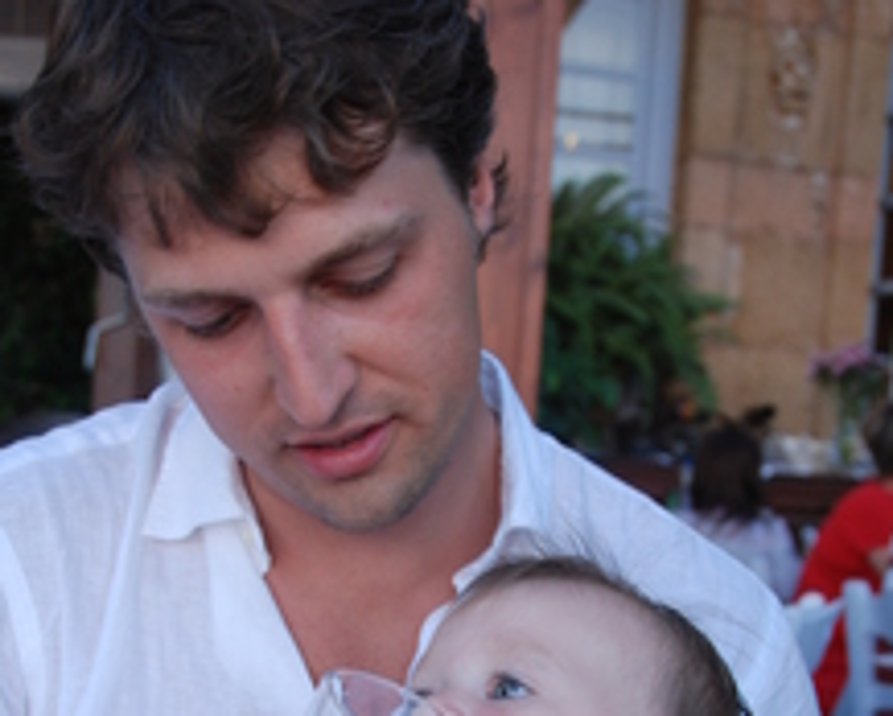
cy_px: 741
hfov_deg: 27.1
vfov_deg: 21.0
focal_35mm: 70
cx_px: 422
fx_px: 1852
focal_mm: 24
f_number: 3.8
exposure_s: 1/50
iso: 200
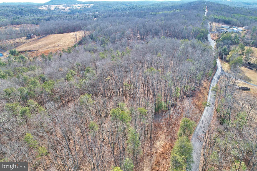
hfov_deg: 78.6
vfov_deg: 57.2
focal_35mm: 22
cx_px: 128
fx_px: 157
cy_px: 86
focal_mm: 8.38
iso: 100
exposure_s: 1/320
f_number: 2.8
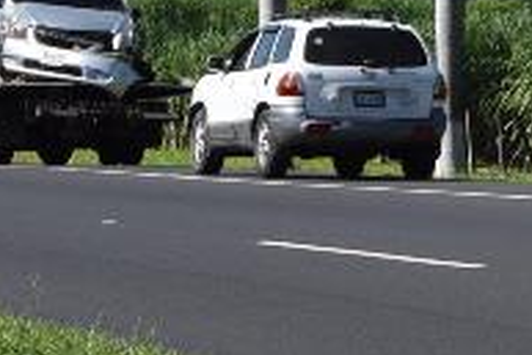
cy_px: 25
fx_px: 4954
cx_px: 874
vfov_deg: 4.1
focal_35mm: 335
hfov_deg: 6.1
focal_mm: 42
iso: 400
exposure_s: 1/400
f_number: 14
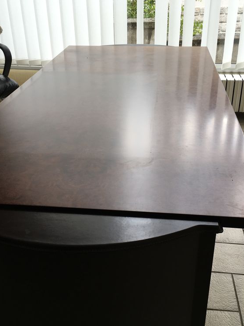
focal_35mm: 39
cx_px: 118
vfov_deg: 47.9
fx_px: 367
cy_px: 163
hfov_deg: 36.8
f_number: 2.2
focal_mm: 4.15
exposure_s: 1/102
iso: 25
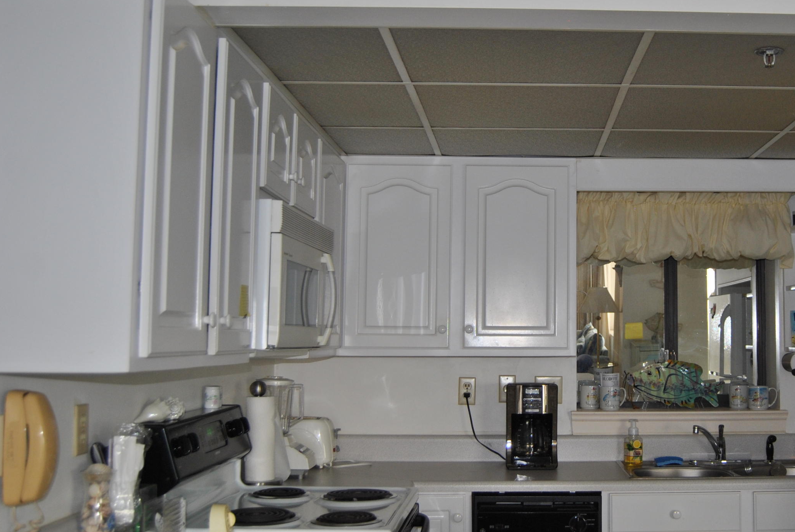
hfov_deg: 40.2
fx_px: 1061
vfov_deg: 28.2
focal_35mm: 48
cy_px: 261
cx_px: 568
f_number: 3.5
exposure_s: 1/60
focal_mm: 22
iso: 200
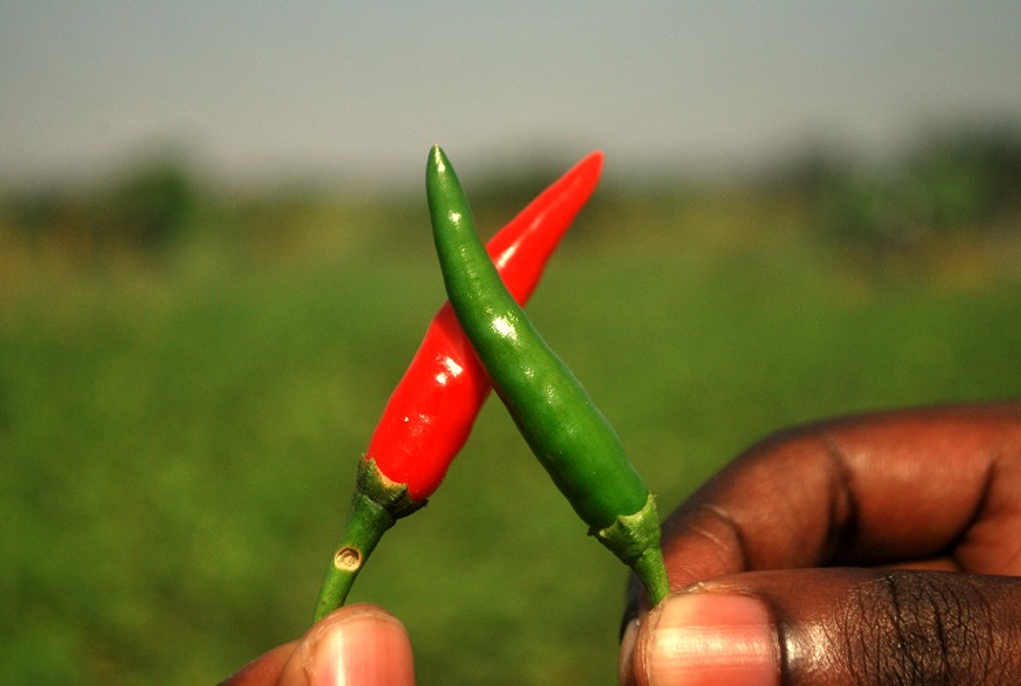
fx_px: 2132
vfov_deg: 18.3
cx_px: 510
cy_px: 343
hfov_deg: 26.9
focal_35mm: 75
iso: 400
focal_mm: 50
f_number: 5.6
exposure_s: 1/4000
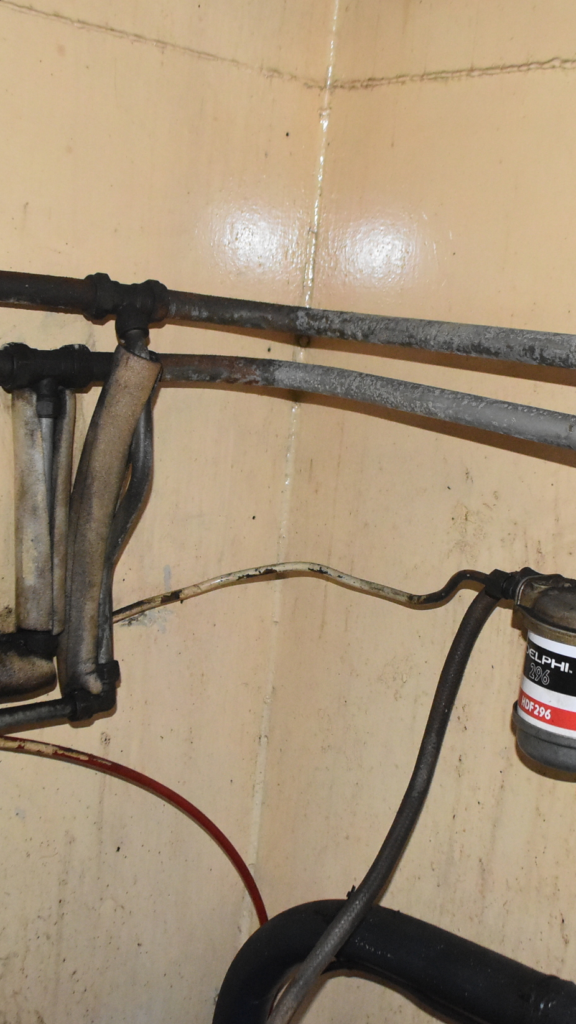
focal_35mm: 43
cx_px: 351
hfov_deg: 27.6
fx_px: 1167
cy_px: 515
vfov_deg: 47.4
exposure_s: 1/60
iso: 4000
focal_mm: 18
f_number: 3.5
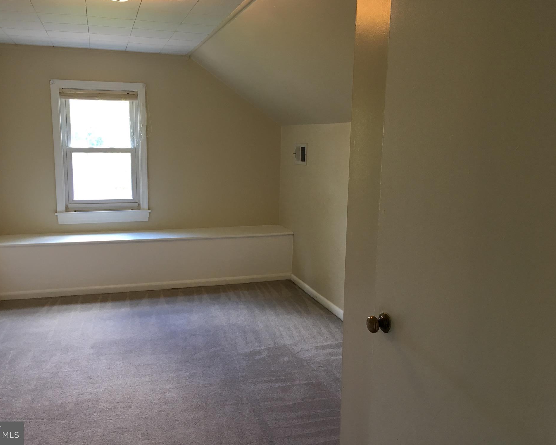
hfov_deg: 57.1
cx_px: 254
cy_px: 217
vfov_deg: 47.1
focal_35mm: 31
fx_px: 510
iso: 64
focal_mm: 4.15
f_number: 2.2
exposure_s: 1/30
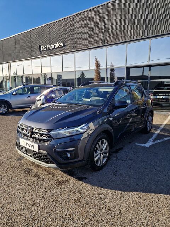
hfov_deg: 58.9
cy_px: 114
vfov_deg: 73.9
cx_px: 85
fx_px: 151
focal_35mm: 23
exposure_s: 1/856
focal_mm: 5.4
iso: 50
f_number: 1.8
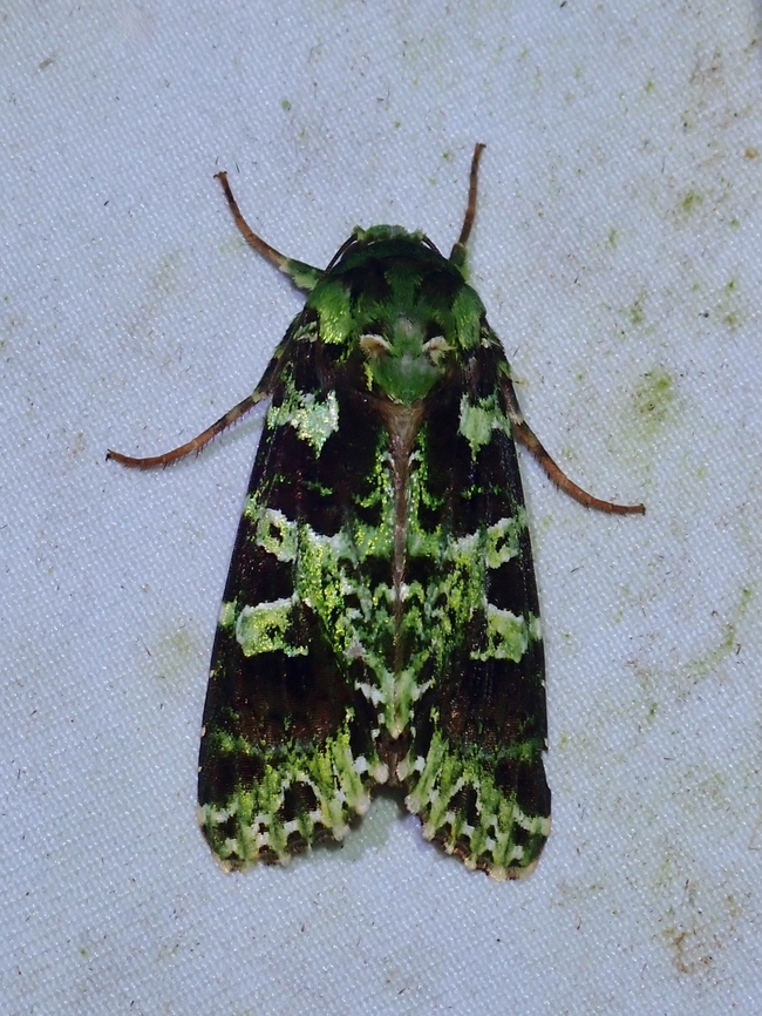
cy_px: 508
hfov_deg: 14.8
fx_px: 2934
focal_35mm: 100
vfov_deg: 19.6
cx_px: 381
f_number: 6.3
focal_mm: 18
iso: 200
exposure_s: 1/400
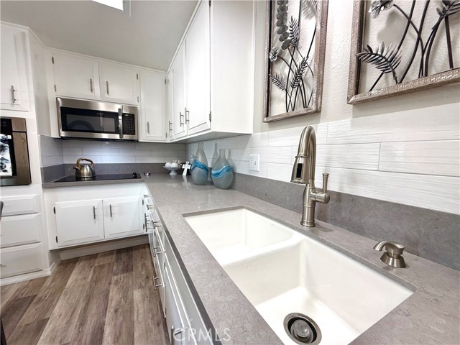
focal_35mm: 14
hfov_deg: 102.1
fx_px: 186
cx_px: 230
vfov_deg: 85.7
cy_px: 172
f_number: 2.2
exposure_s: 1/120
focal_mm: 2.22
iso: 125
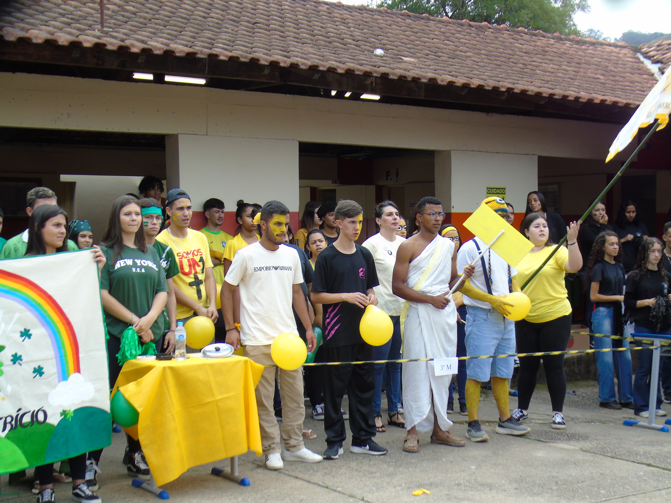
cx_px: 336
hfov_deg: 35.5
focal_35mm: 54
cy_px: 252
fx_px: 1047
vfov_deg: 27.0
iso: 80
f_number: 4.3
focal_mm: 9.6
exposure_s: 1/125
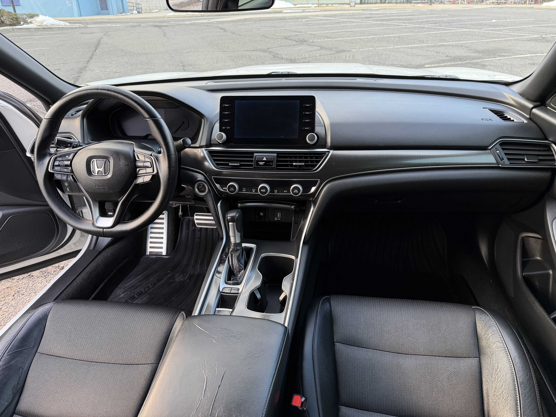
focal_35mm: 24
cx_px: 278
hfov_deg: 71.6
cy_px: 208
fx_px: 385
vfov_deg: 56.8
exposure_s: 1/121
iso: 200
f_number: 1.78
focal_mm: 6.76
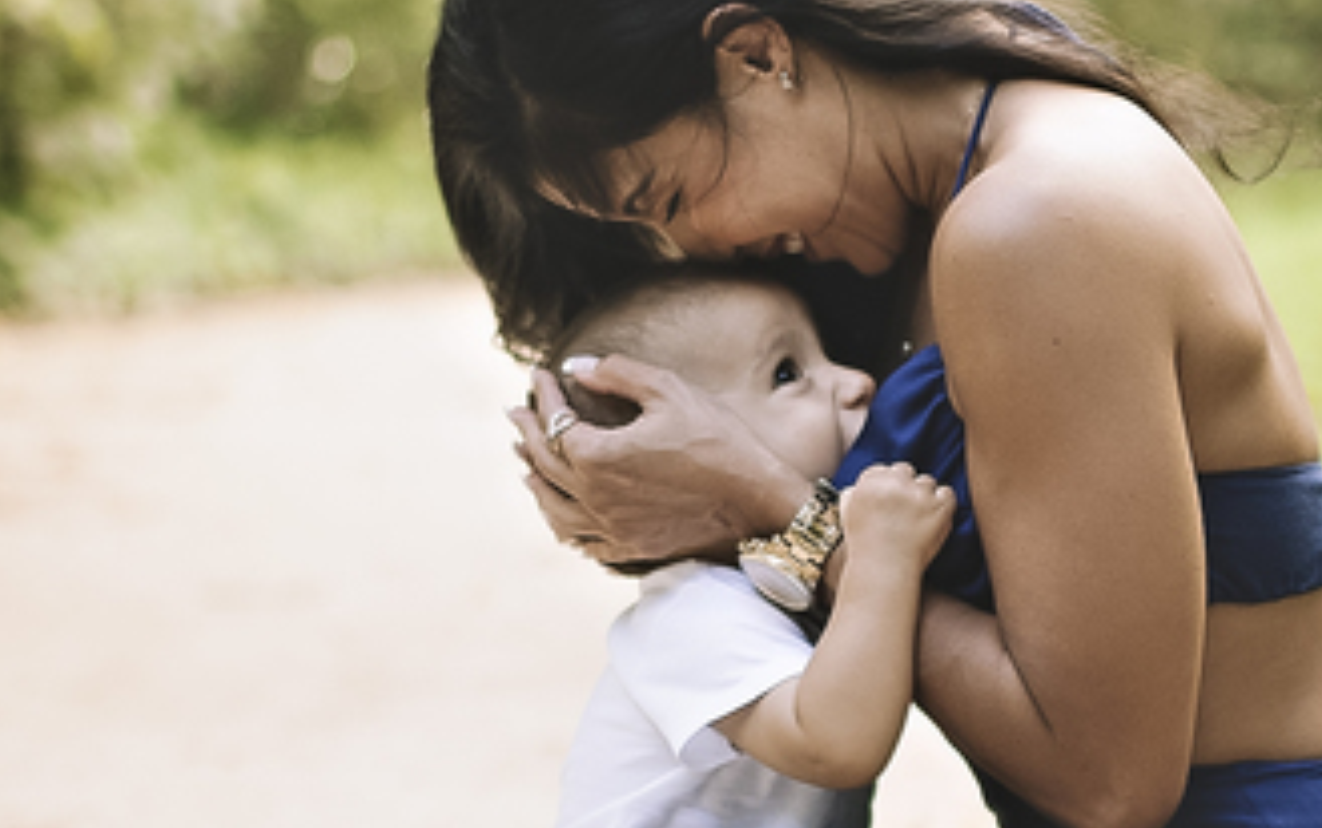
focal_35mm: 130
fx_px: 4686
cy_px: 438
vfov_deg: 10.1
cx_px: 788
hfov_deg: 16.0
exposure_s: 1/320
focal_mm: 35
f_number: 1.4
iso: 200
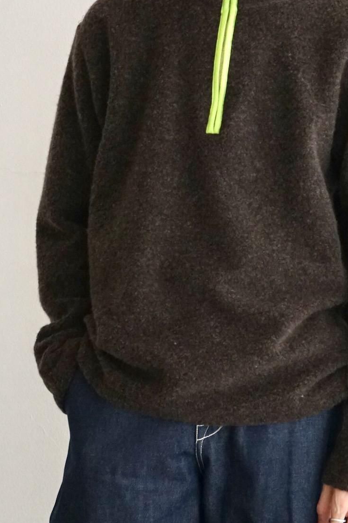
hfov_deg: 13.7
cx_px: 216
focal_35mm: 100
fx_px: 1450
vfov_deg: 20.4
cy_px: 340
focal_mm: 61
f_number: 5.6
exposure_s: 1/160
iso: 2500
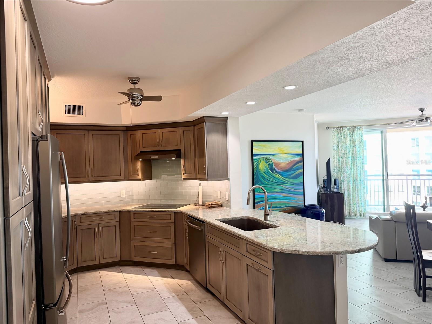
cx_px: 216
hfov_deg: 71.6
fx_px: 300
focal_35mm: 24
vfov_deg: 56.8
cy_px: 162
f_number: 1.78
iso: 160
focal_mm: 6.76
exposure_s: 1/120
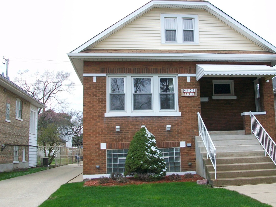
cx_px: 163
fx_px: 335
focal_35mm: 42
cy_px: 102
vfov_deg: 34.4
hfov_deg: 44.6
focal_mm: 5.7
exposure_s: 1/500
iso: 64
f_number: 2.8
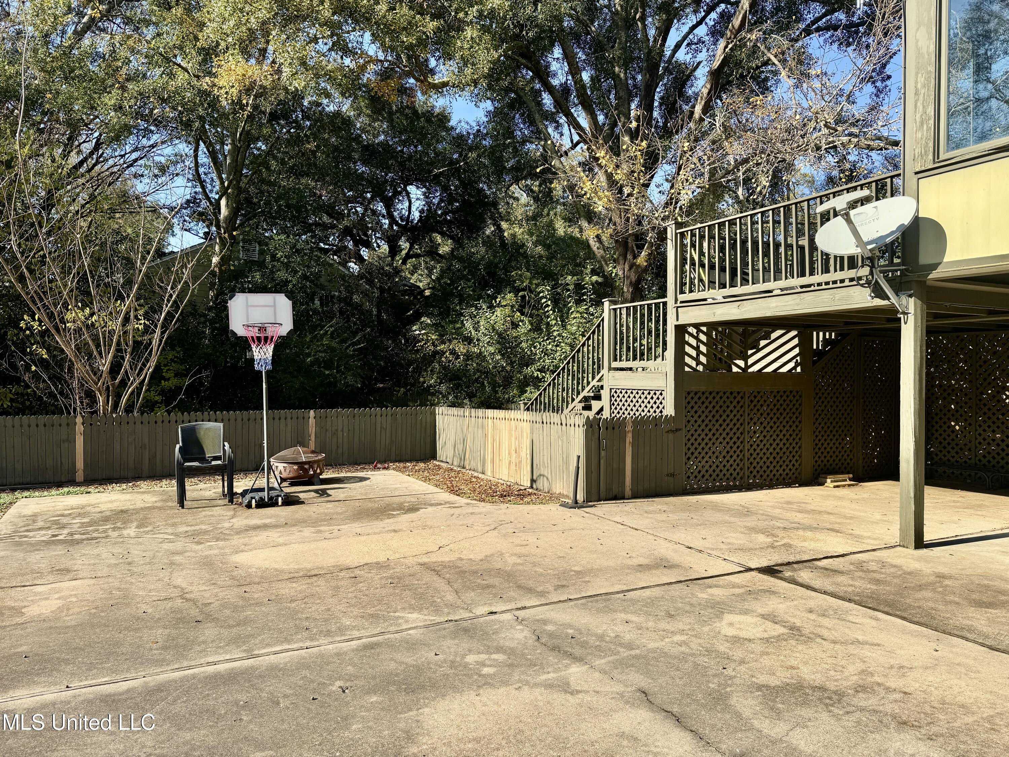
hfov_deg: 71.6
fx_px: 700
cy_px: 378
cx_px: 504
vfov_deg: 56.8
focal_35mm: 24
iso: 80
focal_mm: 6.76
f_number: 1.78
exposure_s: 1/2174
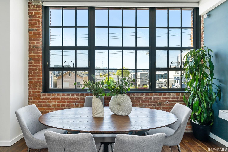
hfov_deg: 90.0
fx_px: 114
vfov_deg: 67.3
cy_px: 76
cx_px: 114
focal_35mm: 18
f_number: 8
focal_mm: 18
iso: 200
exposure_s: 1/30
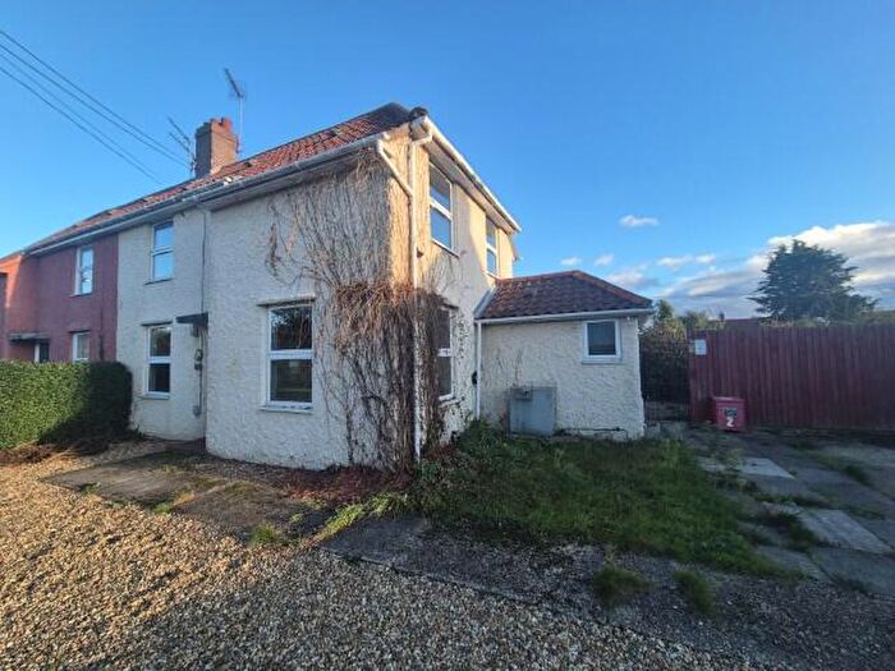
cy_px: 336
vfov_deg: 89.9
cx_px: 448
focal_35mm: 13
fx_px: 336
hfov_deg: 106.2
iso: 50
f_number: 2.2
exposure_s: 1/520
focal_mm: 2.2
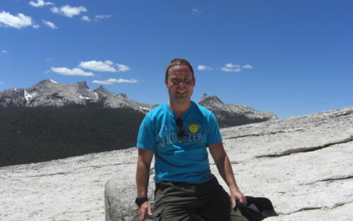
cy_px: 104
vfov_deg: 31.3
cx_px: 179
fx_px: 394
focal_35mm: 41
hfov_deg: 48.2
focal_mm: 7.9
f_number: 8
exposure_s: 1/320
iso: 80
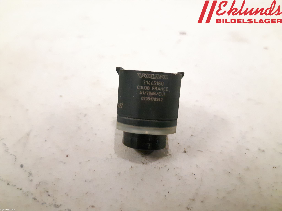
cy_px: 106
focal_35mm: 26
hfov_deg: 67.3
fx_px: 212
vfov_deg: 53.1
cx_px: 141
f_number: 1.7
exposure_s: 1/100
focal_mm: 3.93
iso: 800
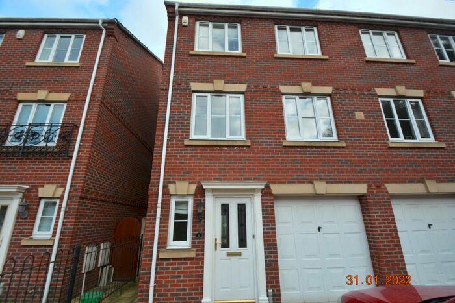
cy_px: 152
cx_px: 228
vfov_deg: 77.4
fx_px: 190
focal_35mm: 15
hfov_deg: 100.4
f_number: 6.3
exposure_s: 1/160
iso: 200
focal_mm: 10
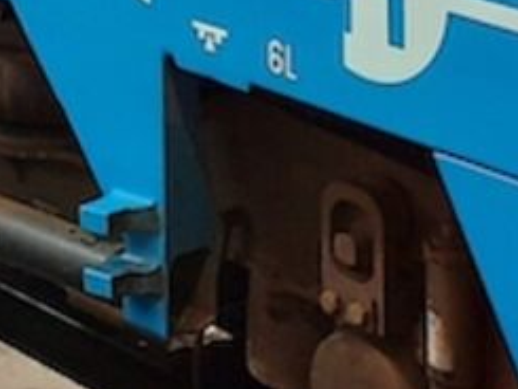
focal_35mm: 147
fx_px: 2201
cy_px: -674
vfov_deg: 8.8
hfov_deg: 13.3
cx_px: 80
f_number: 2
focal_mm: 4.6
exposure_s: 1/50
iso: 250
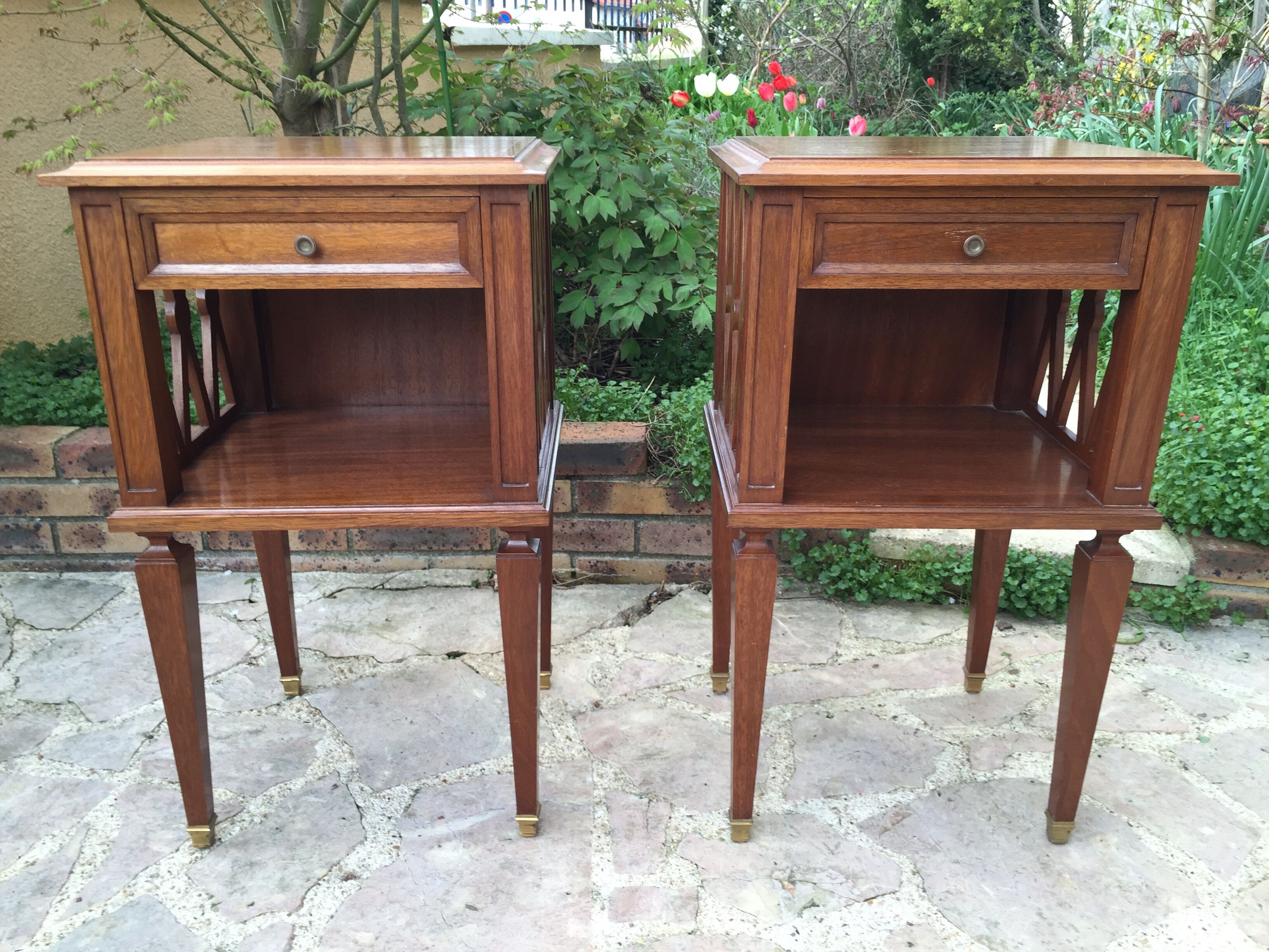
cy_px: 476
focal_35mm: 29
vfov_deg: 48.2
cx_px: 634
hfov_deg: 61.7
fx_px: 1063
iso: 32
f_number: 2.2
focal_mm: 4.15
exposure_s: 1/120
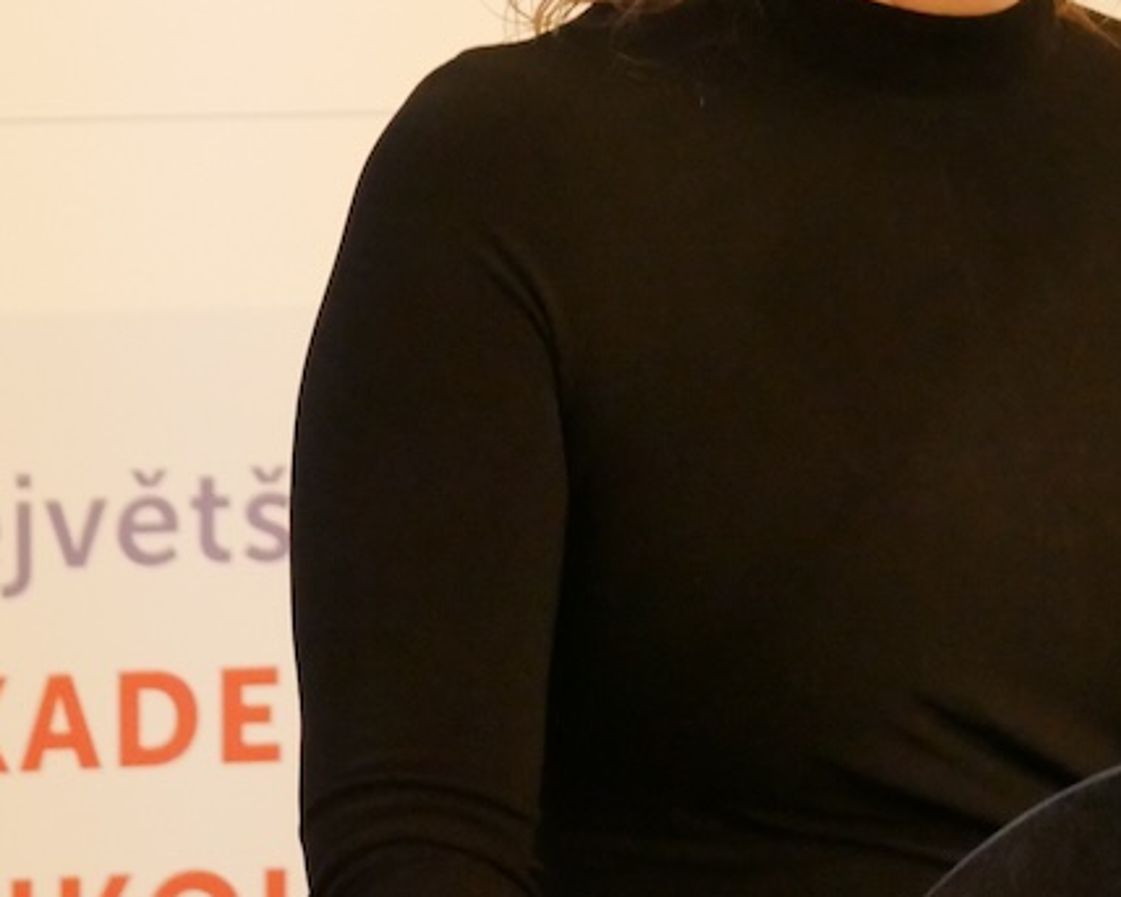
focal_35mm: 507
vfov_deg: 3.0
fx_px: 16817
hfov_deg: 3.8
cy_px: -220
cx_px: 956
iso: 3200
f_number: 5.5
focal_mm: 97
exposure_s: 1/25
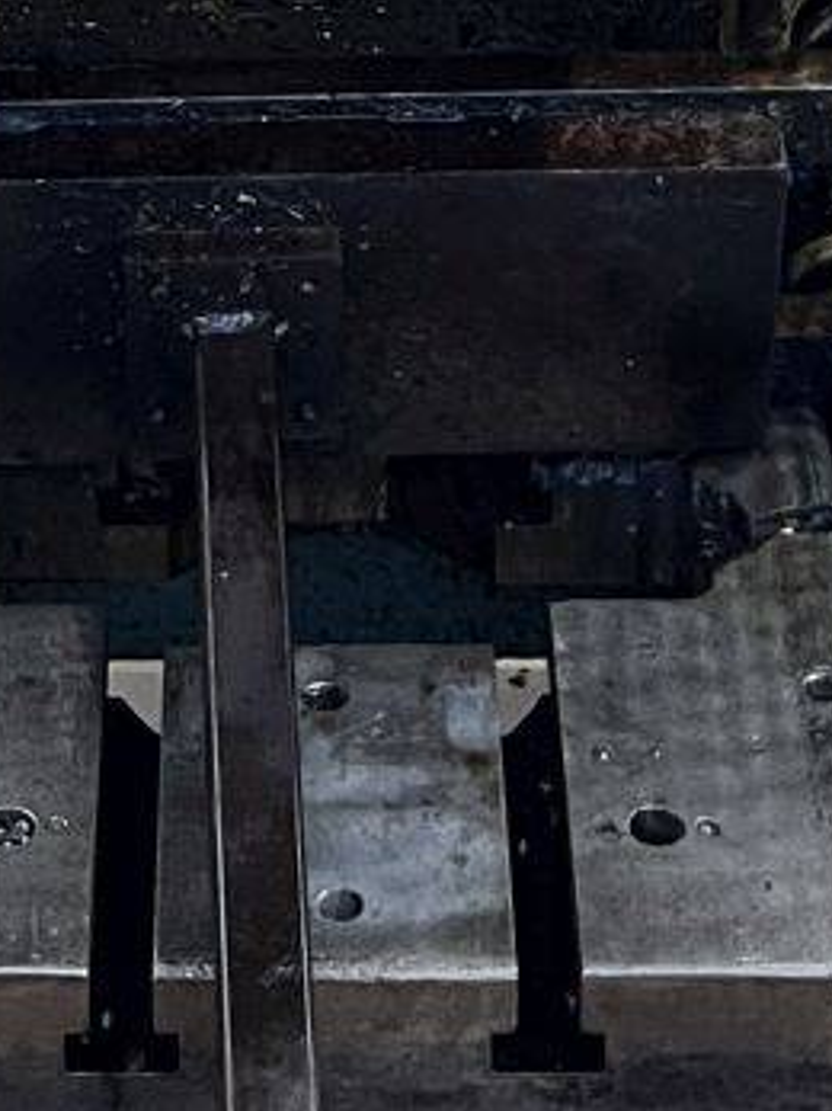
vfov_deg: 13.1
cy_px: -706
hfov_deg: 10.6
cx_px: 301
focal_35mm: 140
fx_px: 4489
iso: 125
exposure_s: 1/60
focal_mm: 5.7
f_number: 1.5
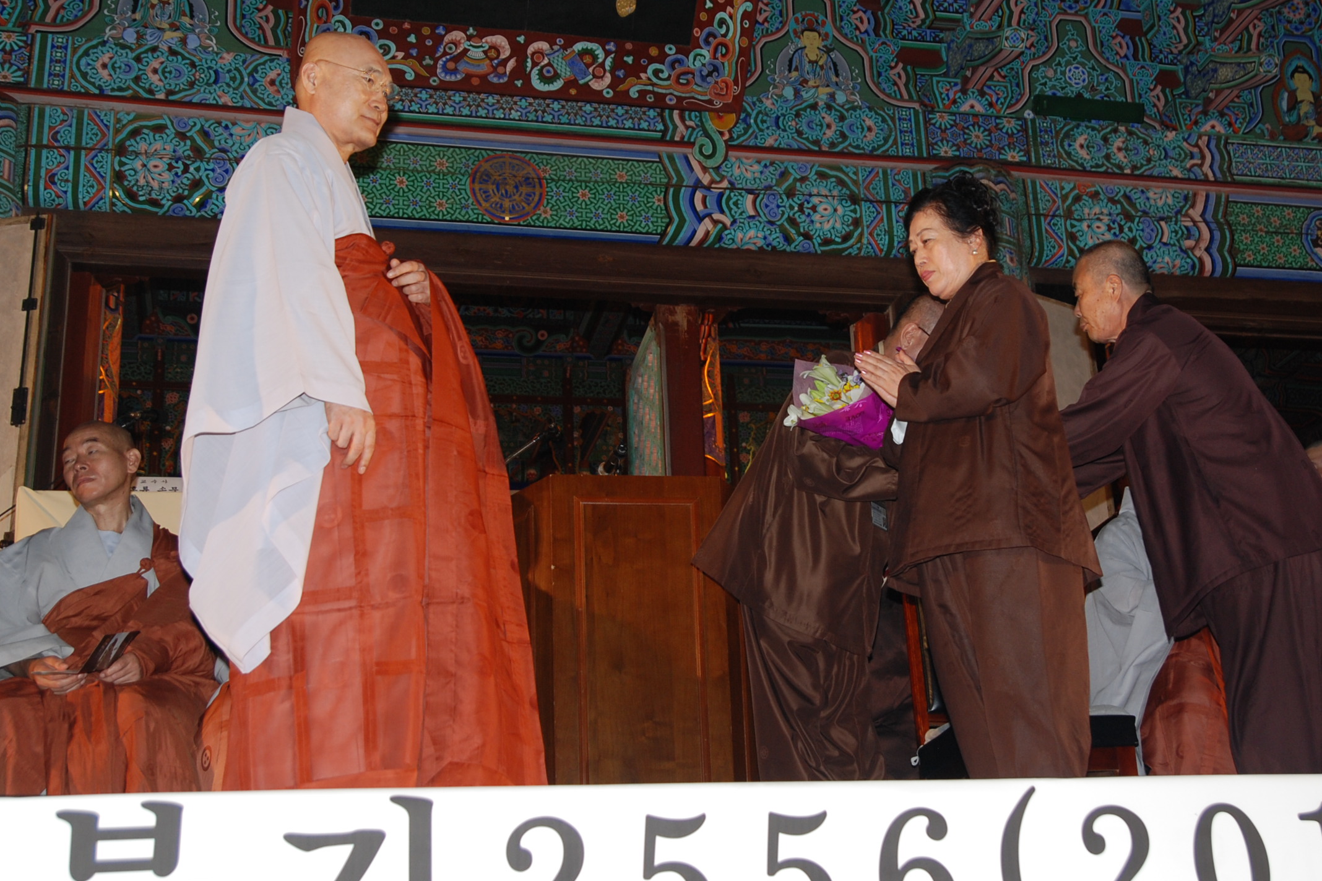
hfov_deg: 37.4
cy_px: 389
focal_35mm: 53
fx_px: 1946
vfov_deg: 25.5
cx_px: 792
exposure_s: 1/60
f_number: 4
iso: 220
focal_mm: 26
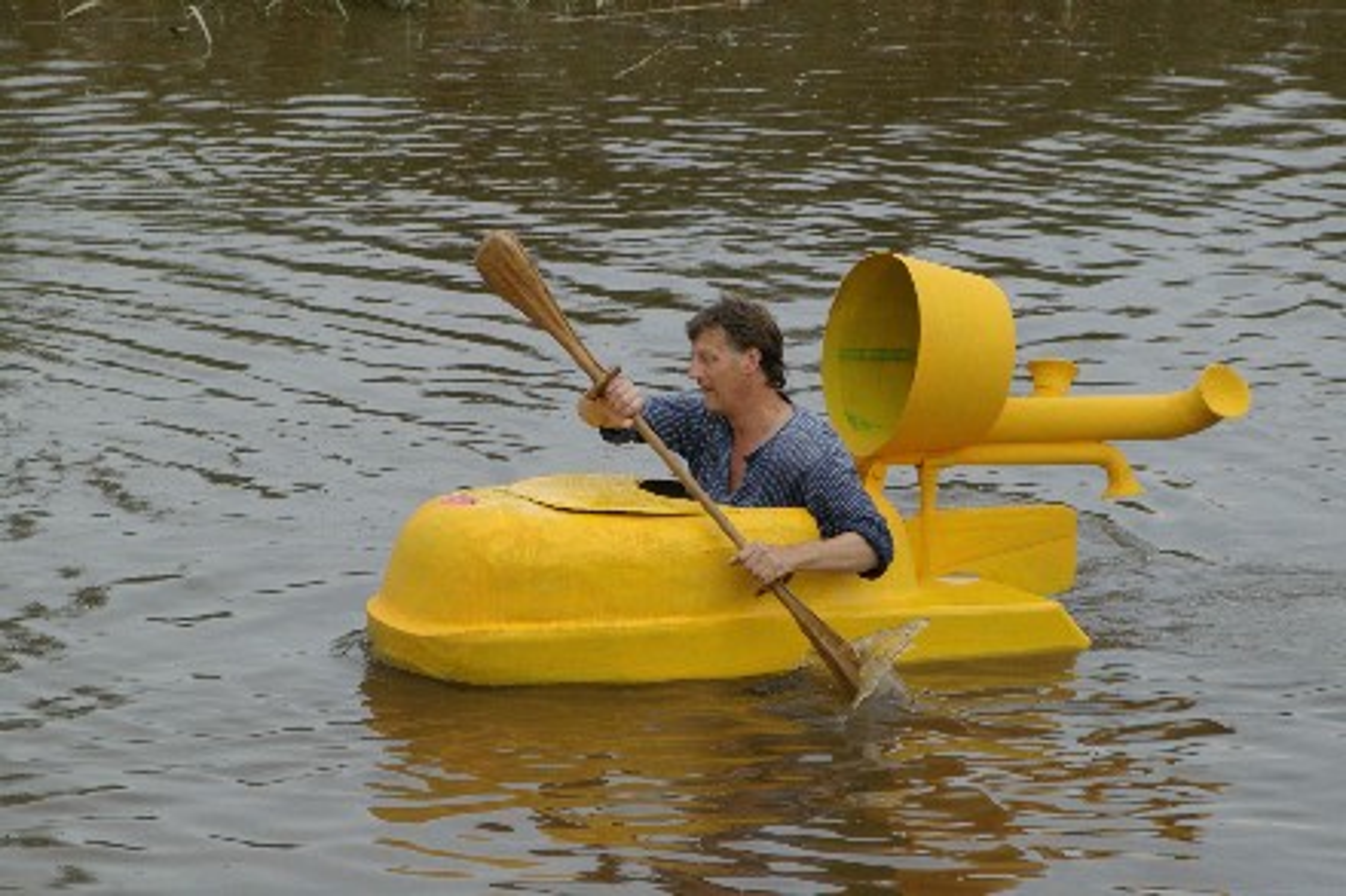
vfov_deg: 8.1
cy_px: 448
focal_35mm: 170
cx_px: 673
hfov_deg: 12.1
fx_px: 6335
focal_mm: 113
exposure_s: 1/500
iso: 800
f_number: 9.5
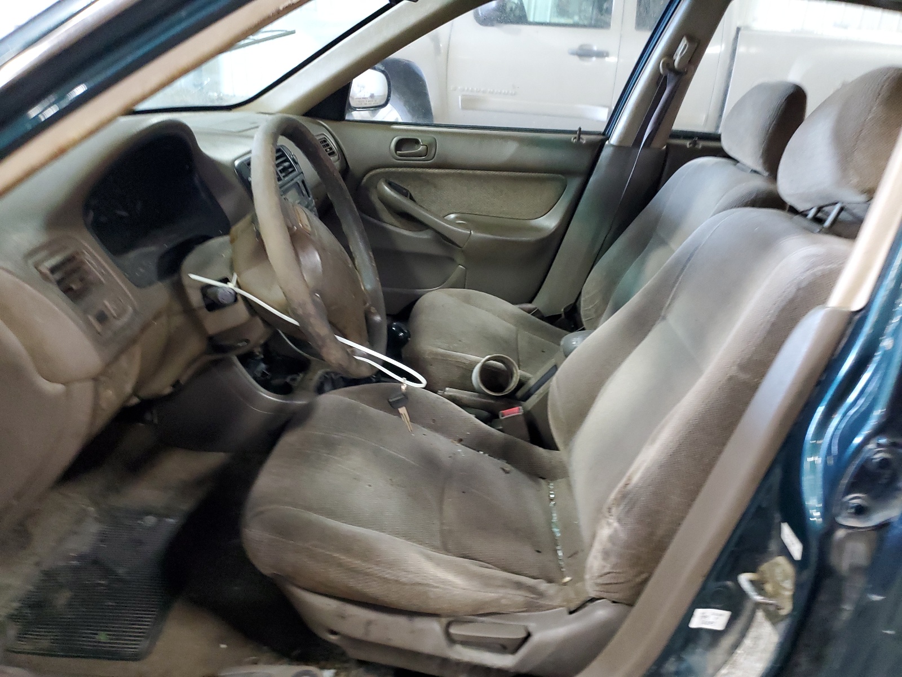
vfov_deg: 53.1
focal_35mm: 26
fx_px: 677
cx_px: 451
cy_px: 338
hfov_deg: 67.3
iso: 364
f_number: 1.5
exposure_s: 1/15
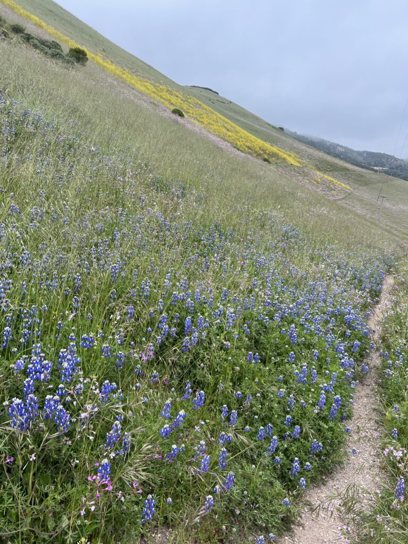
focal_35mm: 26
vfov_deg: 67.3
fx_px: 409
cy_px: 272
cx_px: 204
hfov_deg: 53.1
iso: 50
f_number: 1.5
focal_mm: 5.7
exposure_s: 1/957
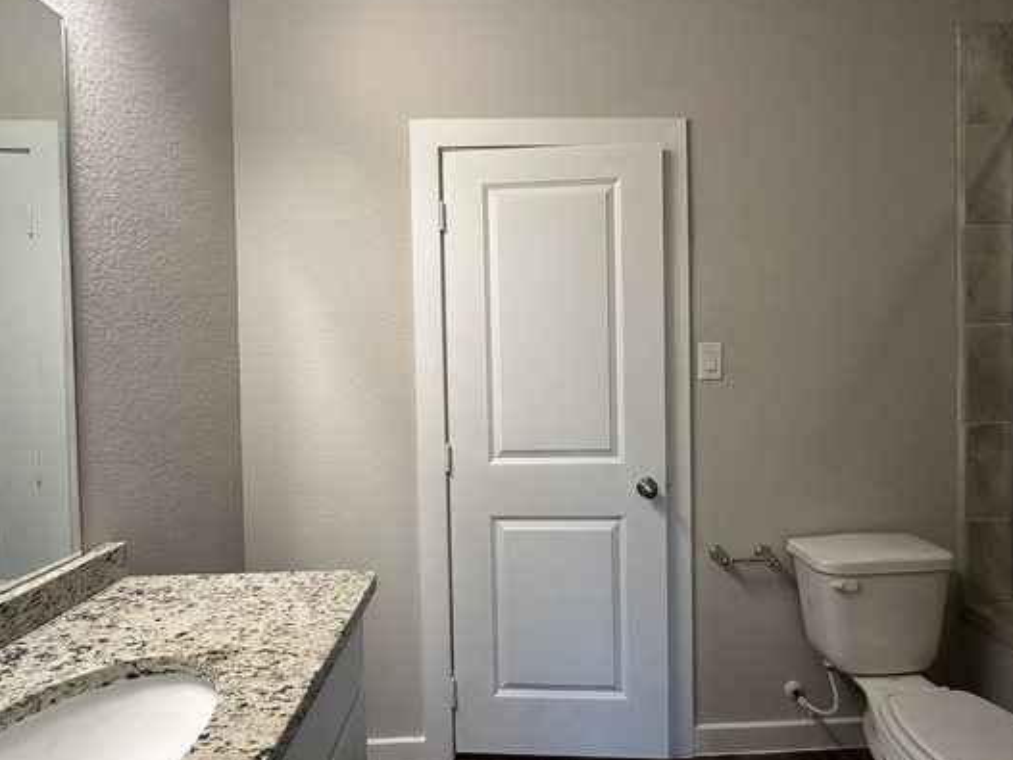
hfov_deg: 91.0
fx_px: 497
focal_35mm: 17
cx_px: 519
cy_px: 373
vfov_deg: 74.7
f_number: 2.2
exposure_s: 1/120
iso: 200
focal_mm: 2.22
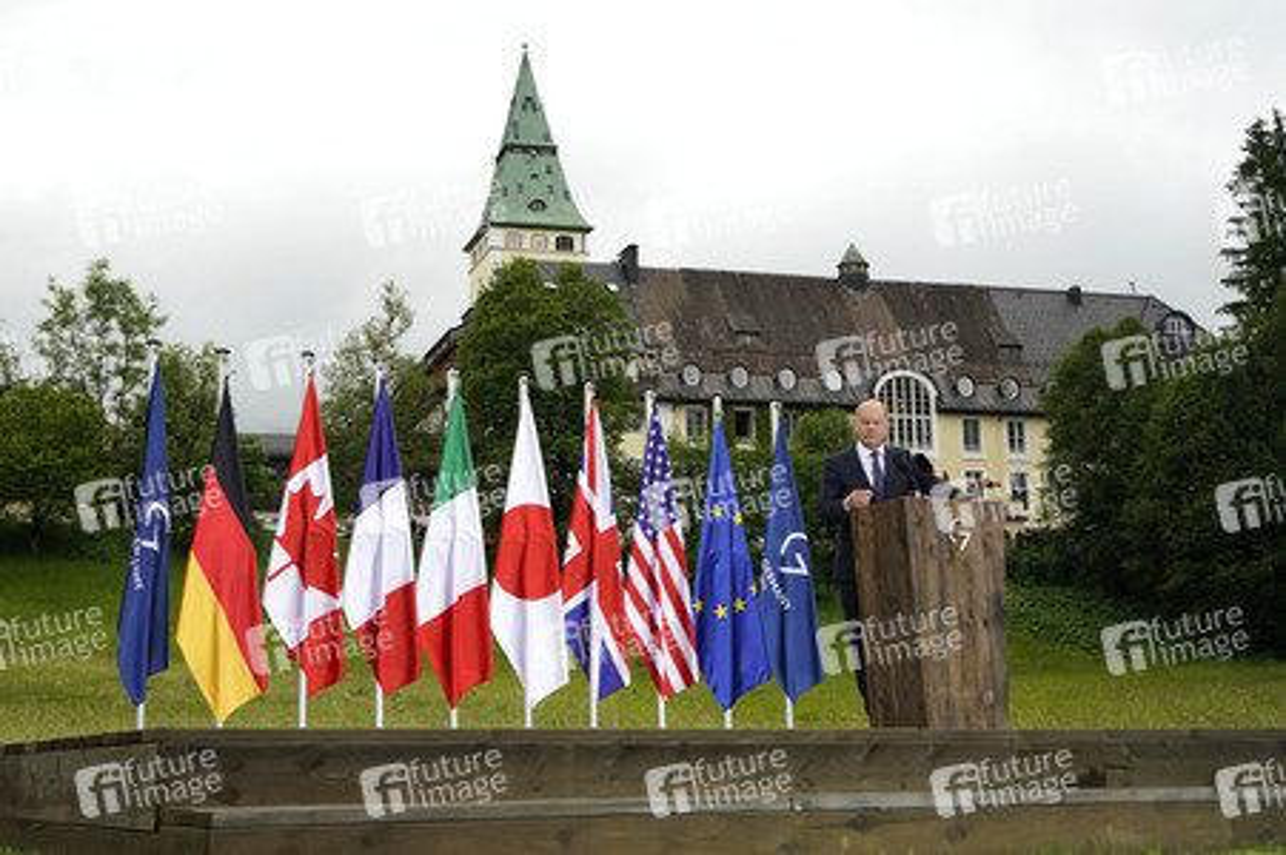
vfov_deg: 31.1
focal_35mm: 43
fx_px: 1535
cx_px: 643
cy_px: 428
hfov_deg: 45.5
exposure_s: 1/800
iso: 800
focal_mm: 43
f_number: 4.5
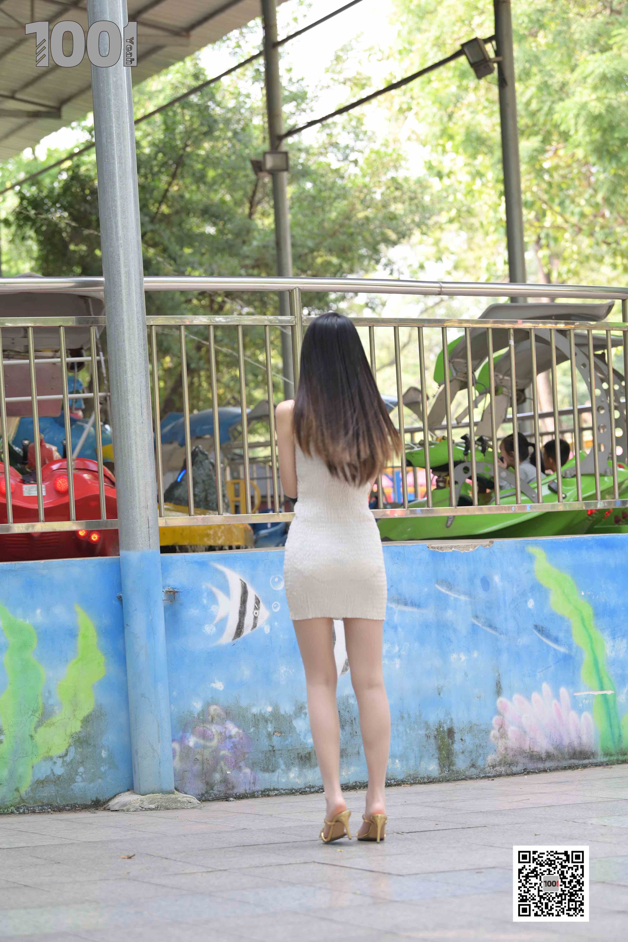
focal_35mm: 100
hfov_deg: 13.7
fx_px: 2616
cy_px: 471
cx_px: 314
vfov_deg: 20.4
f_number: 4
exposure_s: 1/160
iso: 200
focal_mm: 100
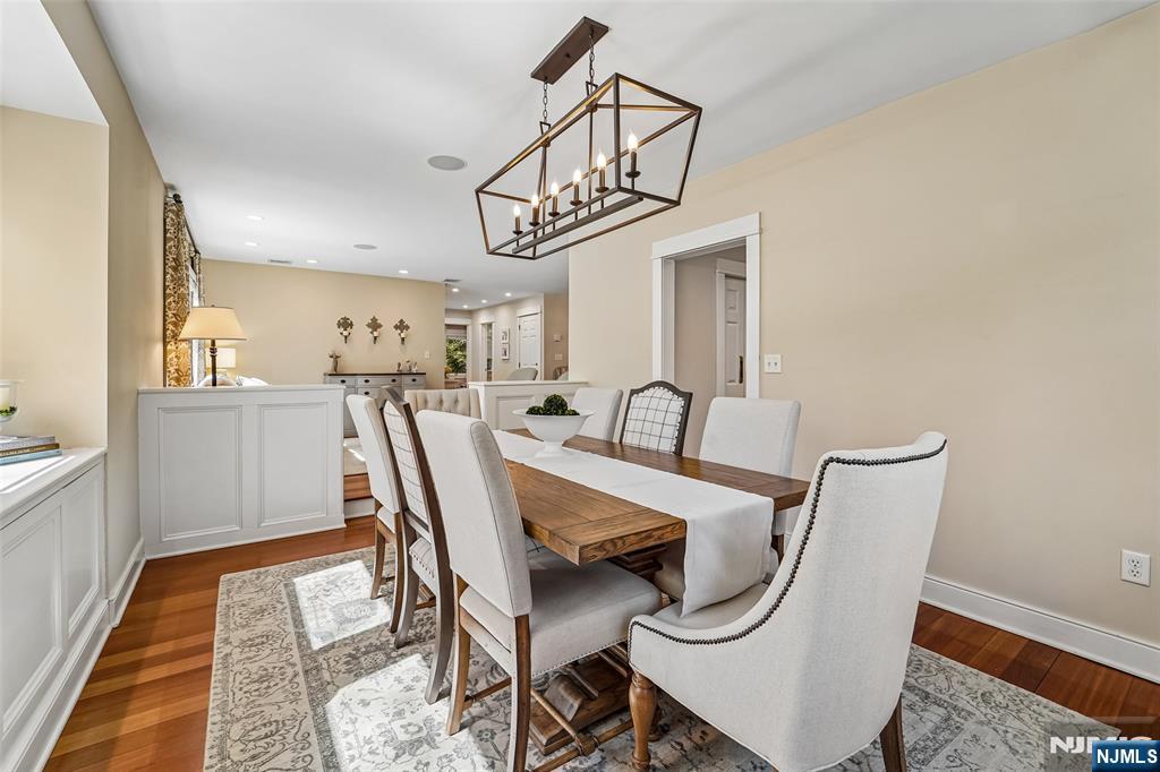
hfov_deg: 104.3
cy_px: 386
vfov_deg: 81.2
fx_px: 451
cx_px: 580
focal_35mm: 14
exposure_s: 1/30
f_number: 8
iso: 400
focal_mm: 14
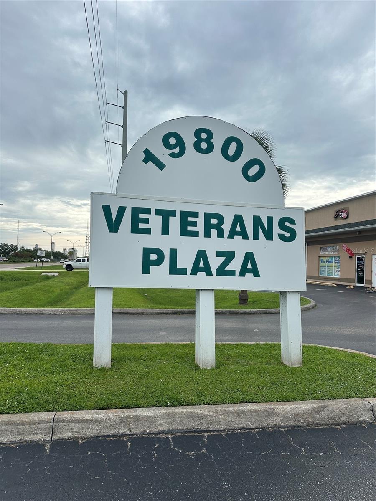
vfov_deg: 71.6
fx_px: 348
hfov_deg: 56.8
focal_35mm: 24
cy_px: 250
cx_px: 188
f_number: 1.78
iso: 80
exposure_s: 1/4545
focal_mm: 6.86
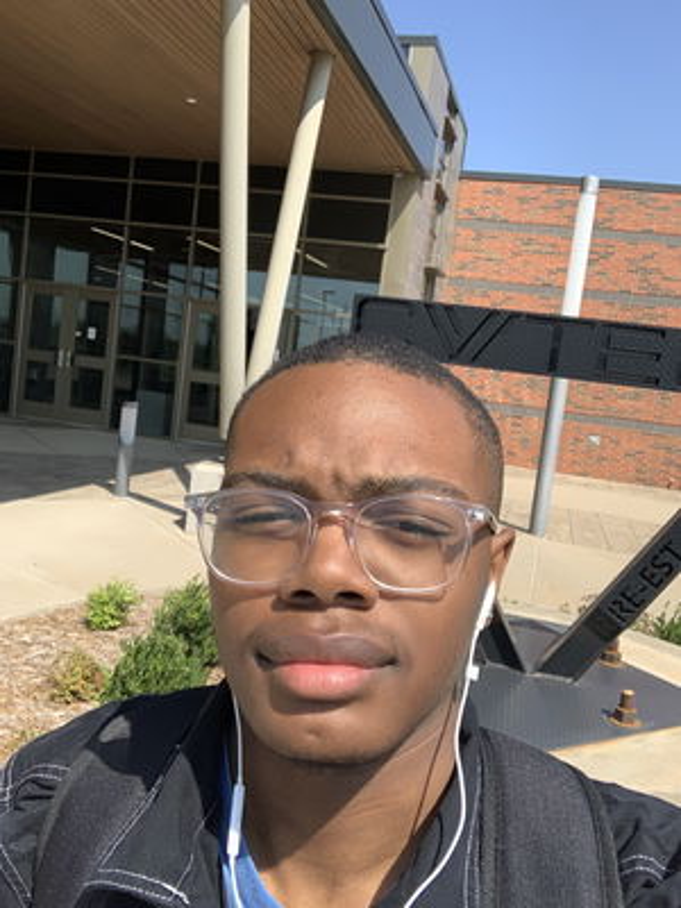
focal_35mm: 32
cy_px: 454
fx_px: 839
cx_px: 340
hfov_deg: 44.2
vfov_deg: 56.8
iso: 16
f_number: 2.2
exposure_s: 1/901
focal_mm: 2.87
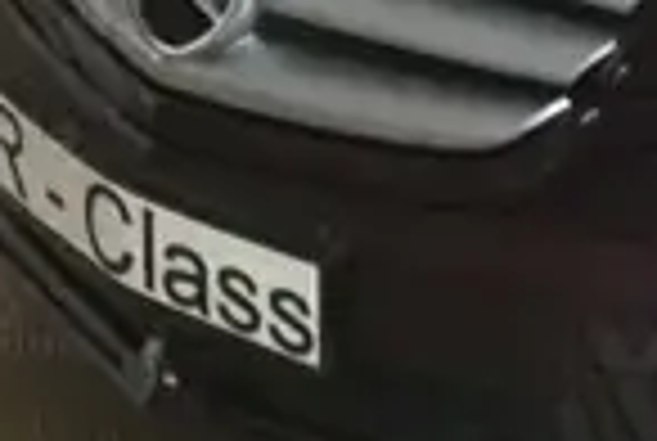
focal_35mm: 206
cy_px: -796
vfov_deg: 6.2
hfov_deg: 9.3
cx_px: 1364
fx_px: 3767
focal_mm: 4.15
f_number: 2.2
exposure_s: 1/17
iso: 50
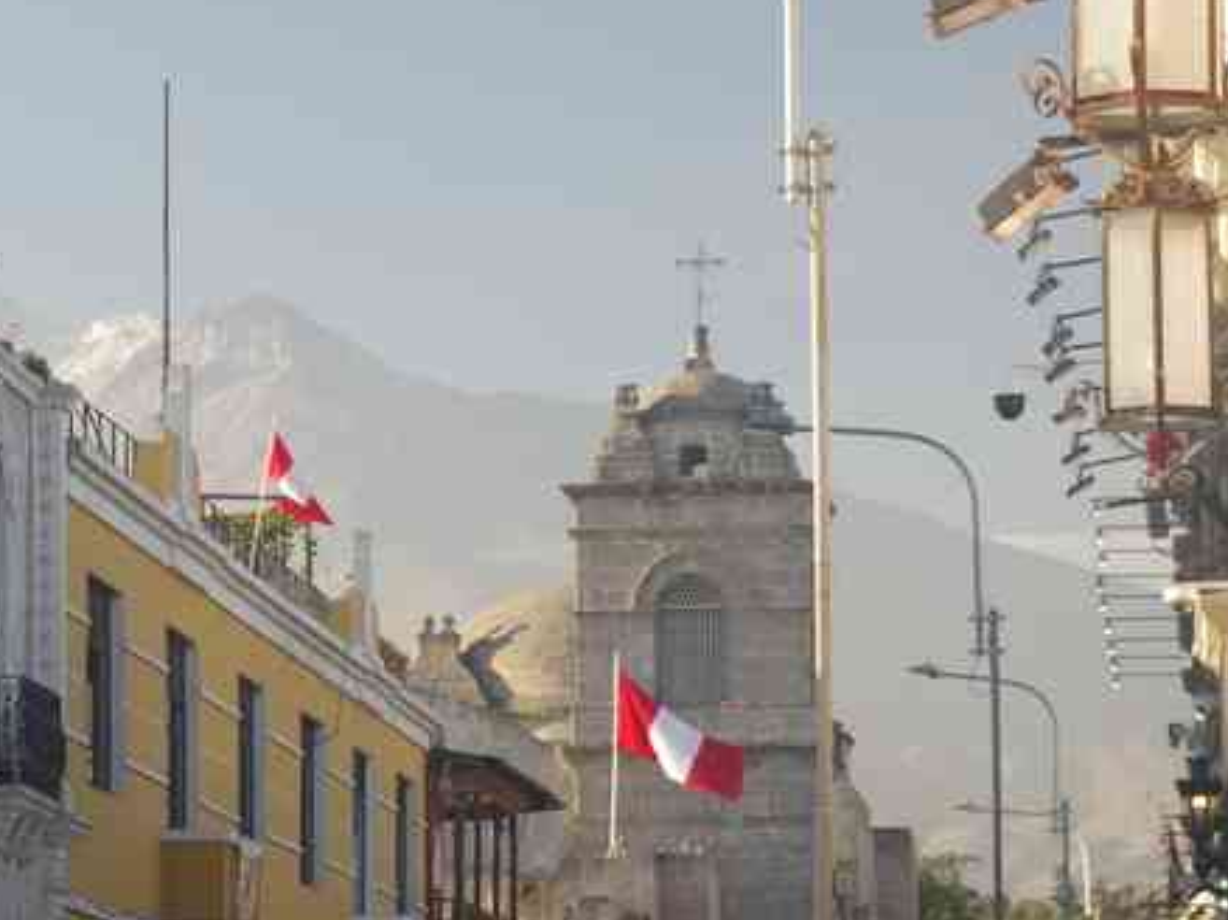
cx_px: 259
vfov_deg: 8.2
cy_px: 827
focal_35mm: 181
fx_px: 6421
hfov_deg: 10.9
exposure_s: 1/100
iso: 400
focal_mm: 55
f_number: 9
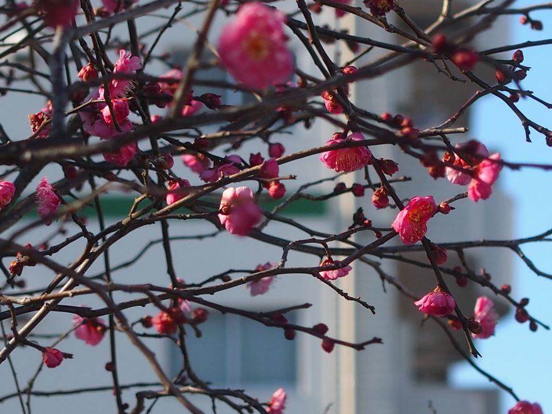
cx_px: 230
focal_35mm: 248
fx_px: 3954
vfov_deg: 6.0
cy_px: 282
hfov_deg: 8.0
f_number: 3.5
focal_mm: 24
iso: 100
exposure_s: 1/640
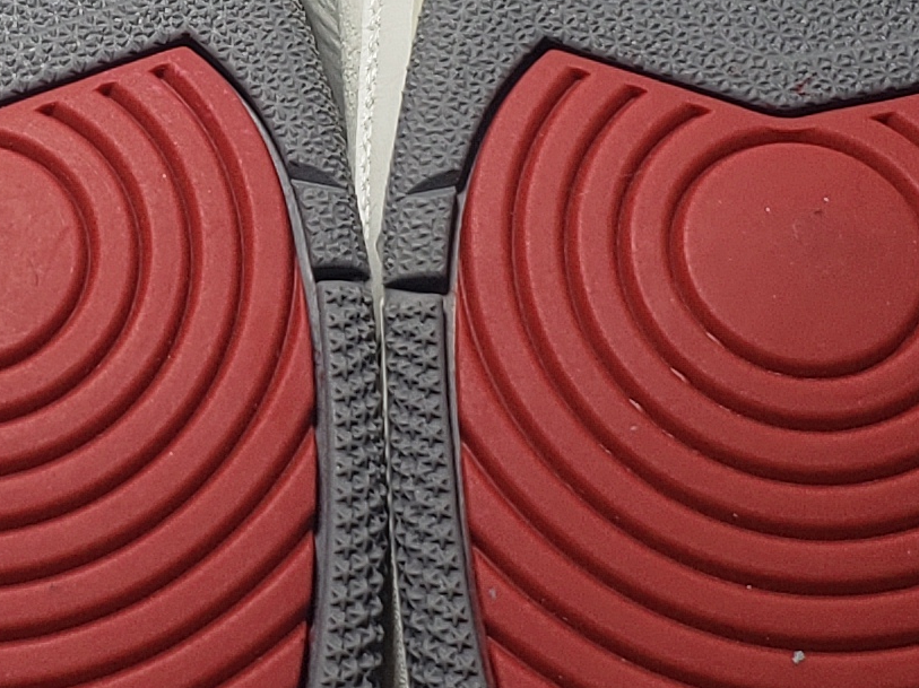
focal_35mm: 129
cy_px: 130
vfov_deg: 11.4
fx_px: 3423
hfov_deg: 15.2
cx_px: 241
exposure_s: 1/424
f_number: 1.5
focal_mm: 4.3
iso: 50
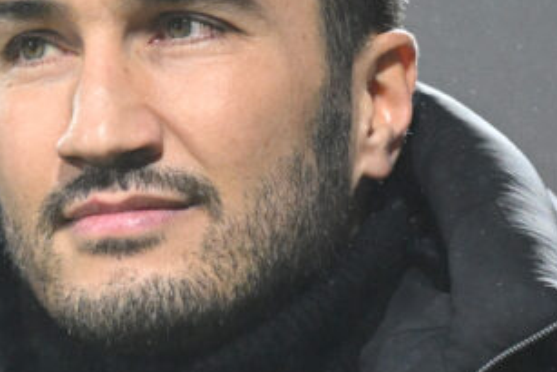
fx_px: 30942
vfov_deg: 0.7
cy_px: 234
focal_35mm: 1999
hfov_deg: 1.0
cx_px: 15
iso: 4500
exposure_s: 1/1825
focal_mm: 400
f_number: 2.8
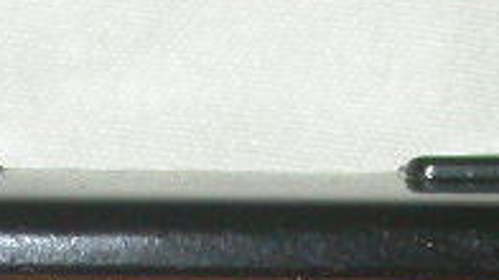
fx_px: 4523
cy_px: 456
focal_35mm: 342
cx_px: 354
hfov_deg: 6.3
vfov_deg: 3.5
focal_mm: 12.4
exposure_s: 1/60.3
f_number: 3.1
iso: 100
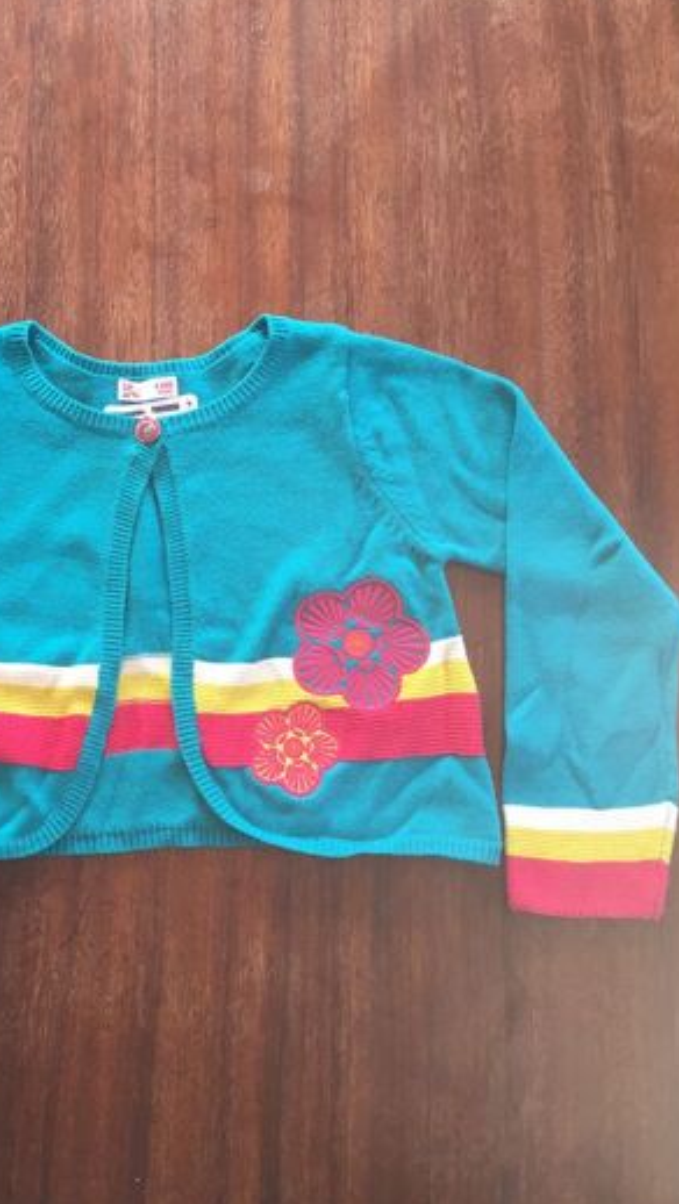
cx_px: 151
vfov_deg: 51.5
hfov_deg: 29.9
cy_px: 562
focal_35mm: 39
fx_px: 1246
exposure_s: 1/33
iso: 100
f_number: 2.2
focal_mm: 4.15
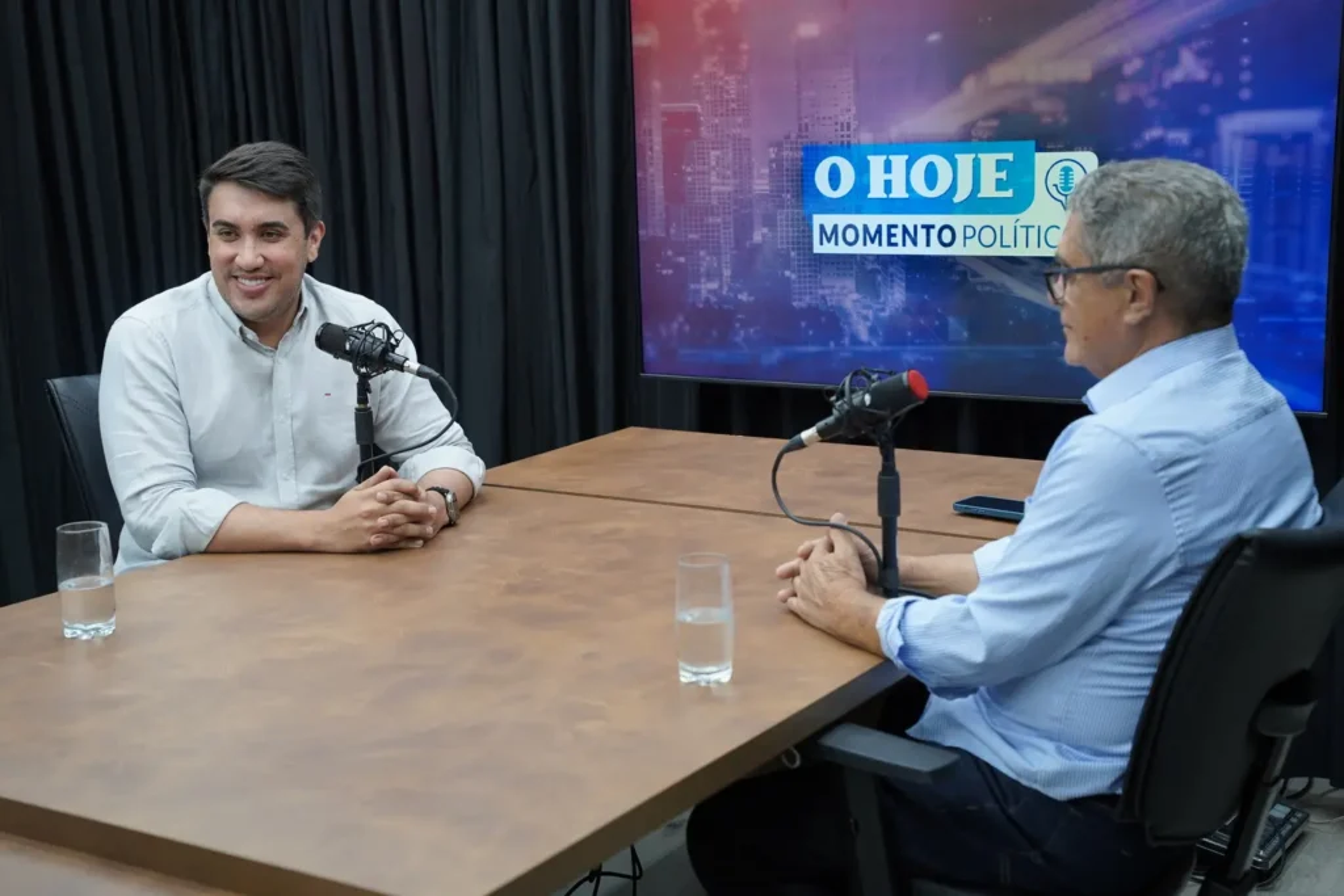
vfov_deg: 28.2
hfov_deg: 41.3
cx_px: 672
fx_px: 1785
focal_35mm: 48
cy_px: 448
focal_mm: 47.8
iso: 500
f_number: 4
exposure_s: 1/160
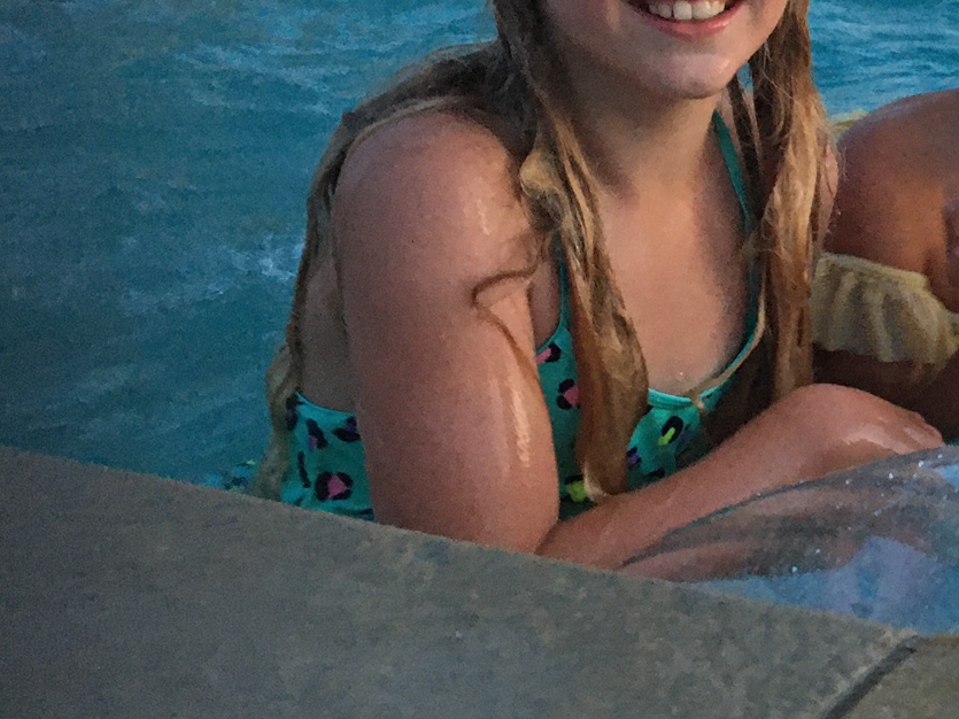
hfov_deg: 25.0
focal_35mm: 70
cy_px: 144
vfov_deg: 20.8
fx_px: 1939
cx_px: 1152
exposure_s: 1/17
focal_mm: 4.15
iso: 200
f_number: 2.2
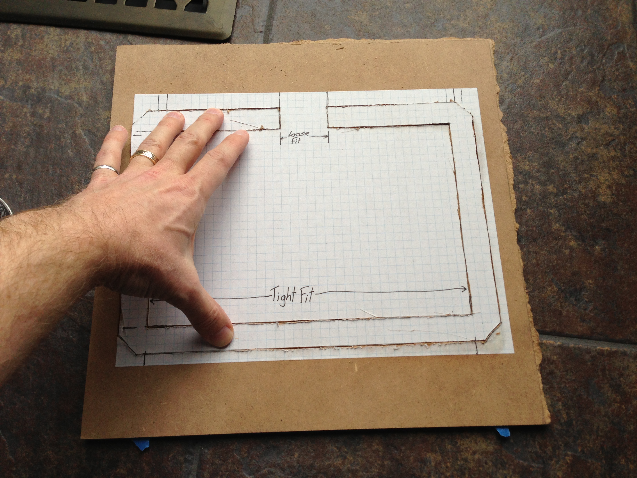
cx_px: 318
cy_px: 239
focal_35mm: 33
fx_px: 607
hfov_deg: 55.4
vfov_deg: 42.9
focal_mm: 4.13
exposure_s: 1/60
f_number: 2.4
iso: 64
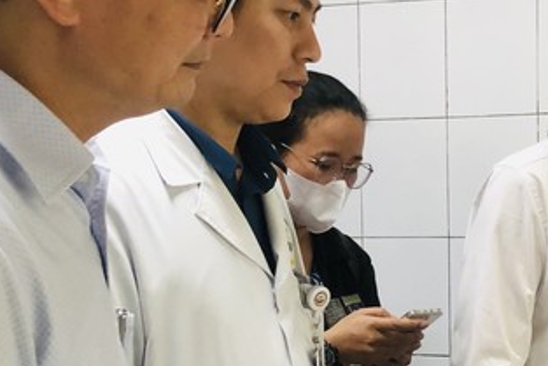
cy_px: 285
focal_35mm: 80
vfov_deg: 17.0
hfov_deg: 24.3
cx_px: 532
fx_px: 1218
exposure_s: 1/17
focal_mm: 3.99
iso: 50
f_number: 1.8
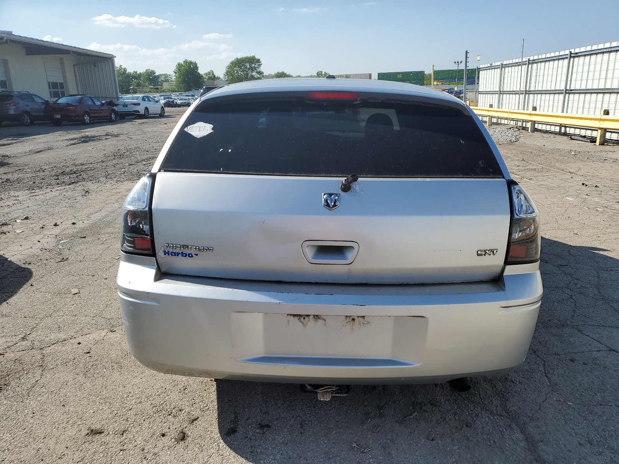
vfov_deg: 53.1
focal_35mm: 26
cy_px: 232
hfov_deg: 67.3
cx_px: 310
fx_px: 465
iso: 50
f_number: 1.5
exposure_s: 1/3333
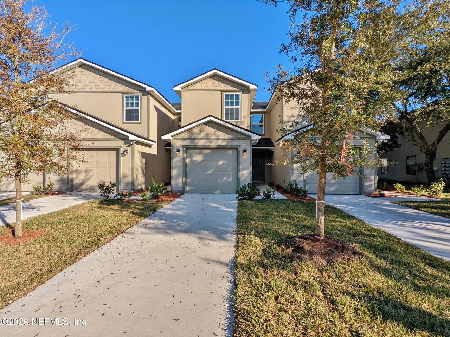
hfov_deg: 94.5
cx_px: 225
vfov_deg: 78.0
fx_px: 208
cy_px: 168
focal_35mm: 16
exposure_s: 1/1222
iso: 44
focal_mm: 2.35
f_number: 2.2
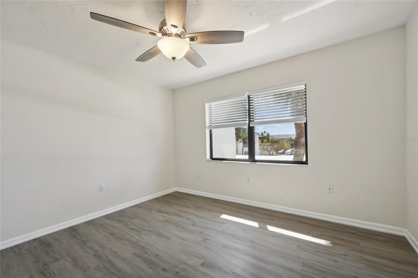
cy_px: 139
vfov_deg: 81.1
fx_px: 162
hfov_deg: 104.3
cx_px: 209
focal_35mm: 14
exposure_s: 1/160
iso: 400
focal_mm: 14
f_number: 8
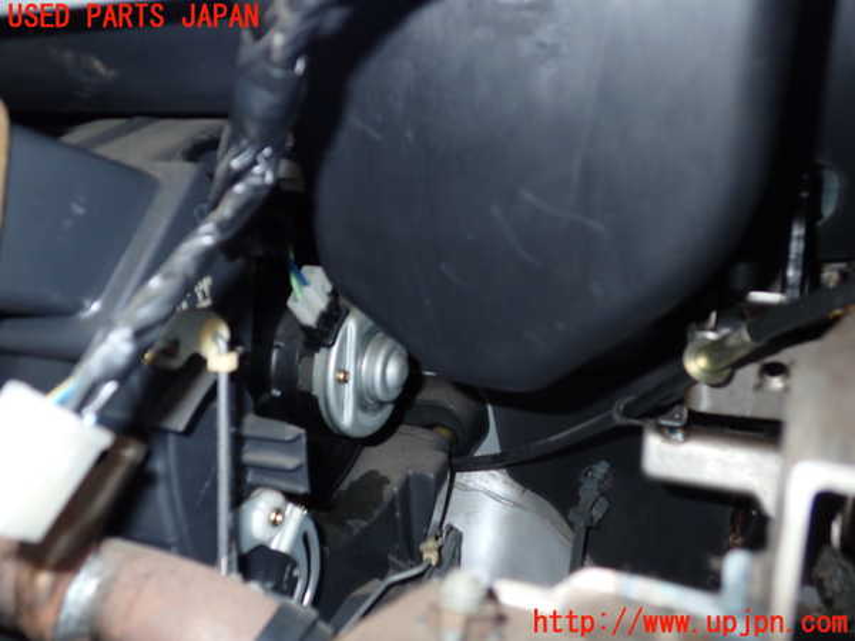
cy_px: 320
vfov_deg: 46.8
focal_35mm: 30
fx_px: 741
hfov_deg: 60.0
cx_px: 428
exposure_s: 1/30
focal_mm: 5.4
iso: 200
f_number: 2.3
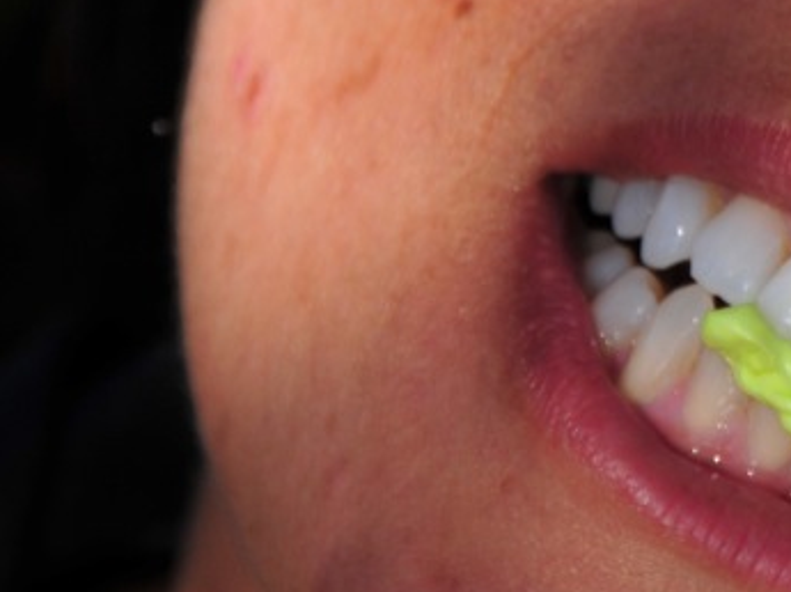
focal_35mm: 856
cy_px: -55
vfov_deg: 1.7
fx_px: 19540
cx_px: 1059
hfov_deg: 2.3
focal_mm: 200
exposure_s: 1/320
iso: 200
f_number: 9
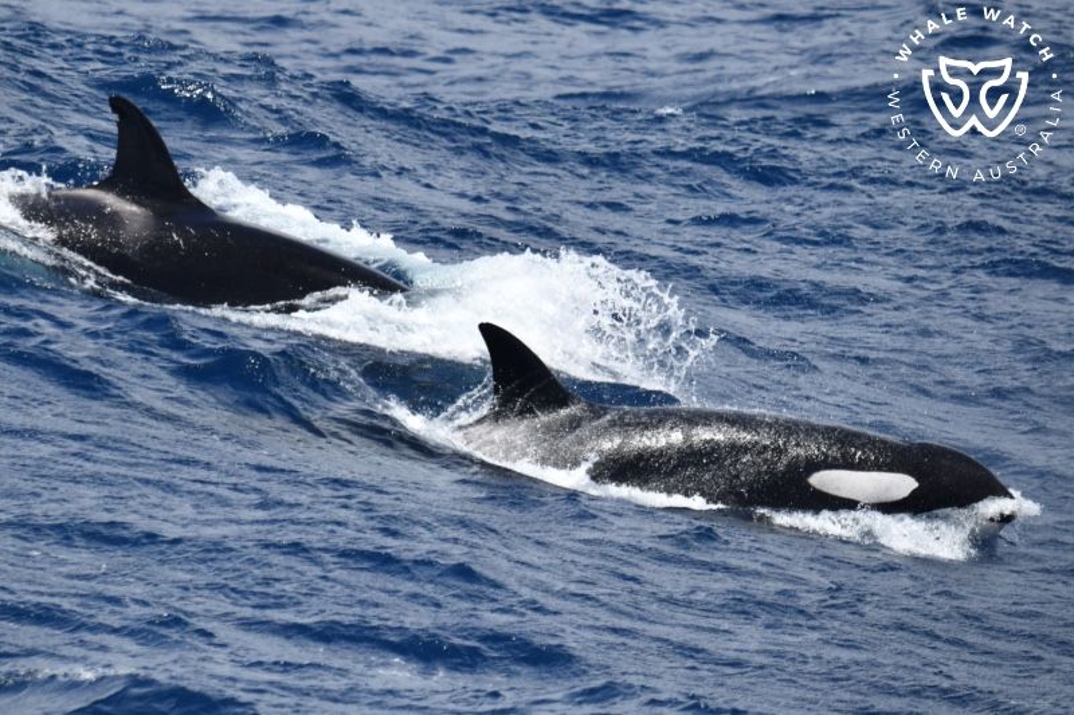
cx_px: 537
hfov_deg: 4.3
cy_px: 358
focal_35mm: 480
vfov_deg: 2.9
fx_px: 14316
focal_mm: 480
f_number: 6.3
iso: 1000
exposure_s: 1/8000
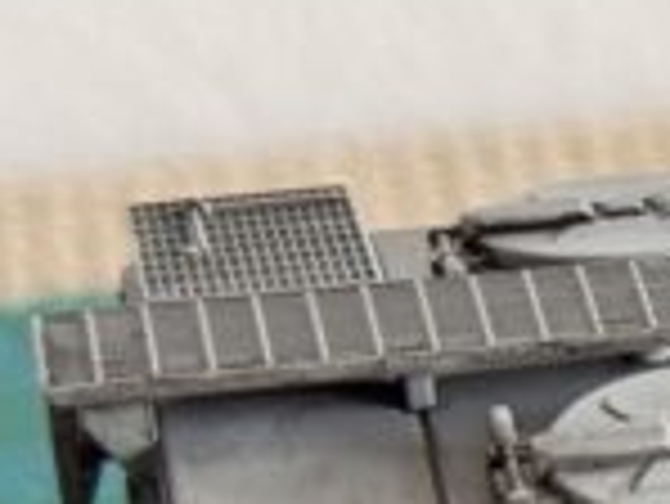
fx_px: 6373
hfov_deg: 5.7
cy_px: 801
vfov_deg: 4.5
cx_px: 1925
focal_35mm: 329
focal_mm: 6.76
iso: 64
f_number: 1.78
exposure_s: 1/50
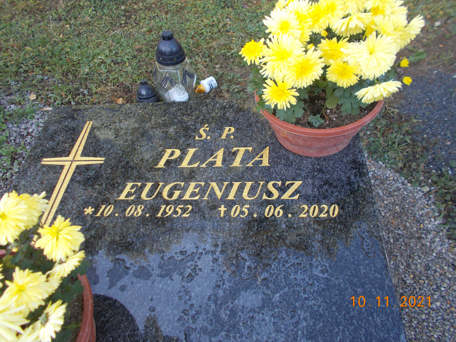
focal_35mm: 26
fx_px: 343
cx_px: 228
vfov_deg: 53.1
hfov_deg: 67.3
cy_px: 171
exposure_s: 1/60
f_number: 3.2
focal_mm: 4.6
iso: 80
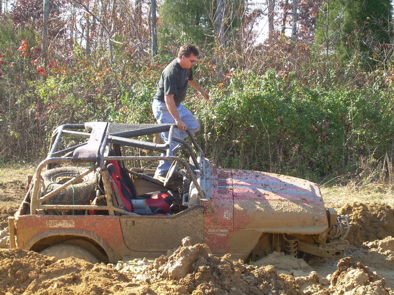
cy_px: 148
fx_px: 1161
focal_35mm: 102
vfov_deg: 14.5
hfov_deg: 19.3
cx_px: 197
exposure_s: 1/84.8
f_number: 4.6
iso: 50
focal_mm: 17.5
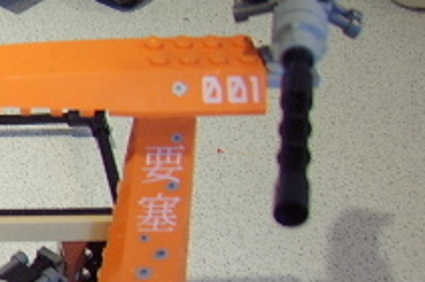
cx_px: -201
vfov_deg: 13.9
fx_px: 1155
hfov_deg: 18.6
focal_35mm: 98
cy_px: 212
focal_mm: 8.13
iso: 100
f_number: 2.7
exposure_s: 1/15
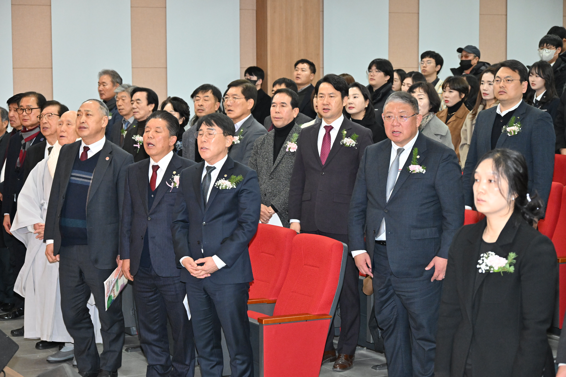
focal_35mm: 79
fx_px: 1242
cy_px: 188
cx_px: 283
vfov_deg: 17.3
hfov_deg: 25.7
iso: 5000
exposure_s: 1/250
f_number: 6.3
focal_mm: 79
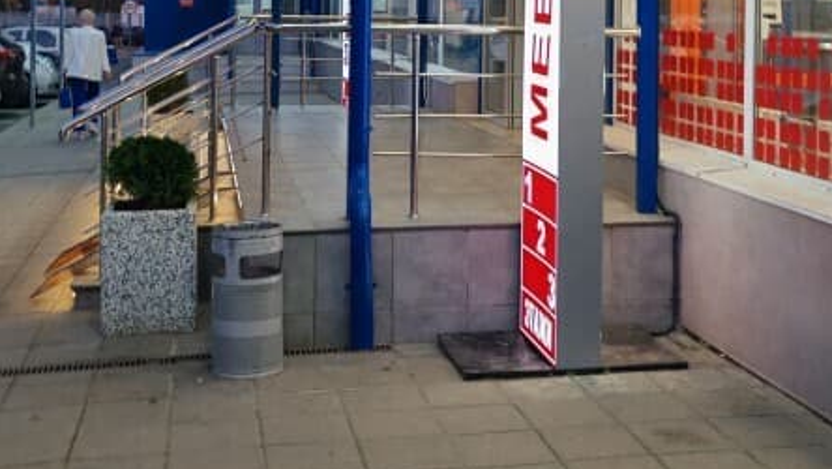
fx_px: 1236
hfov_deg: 37.2
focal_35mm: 56
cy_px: 36
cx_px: 420
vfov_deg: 21.0
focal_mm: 5.52
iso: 400
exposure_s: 1/100
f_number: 1.95
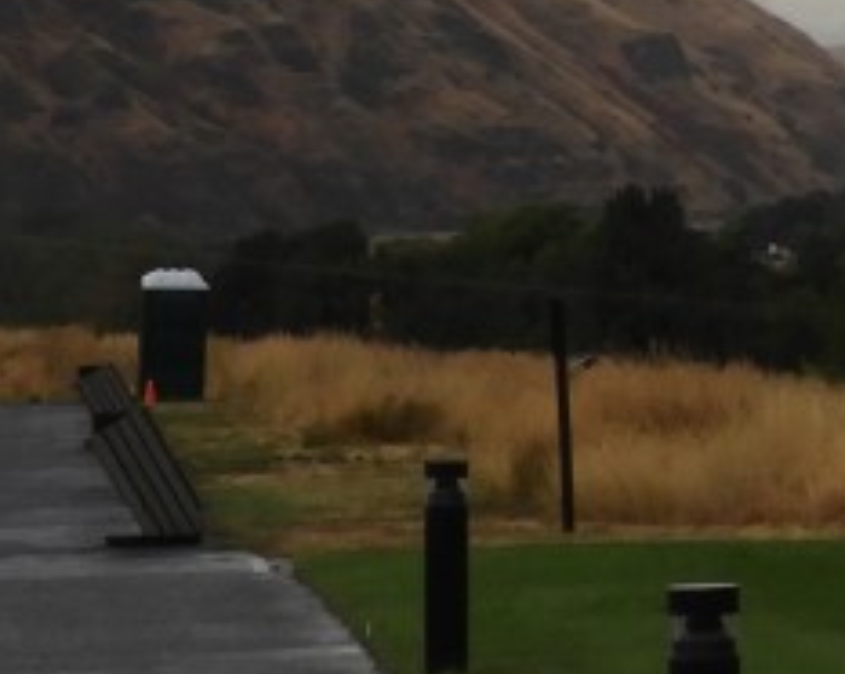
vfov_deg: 5.0
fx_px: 7546
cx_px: 1298
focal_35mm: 302
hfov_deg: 6.3
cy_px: -1054
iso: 100
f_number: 4
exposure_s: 1/500
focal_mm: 9
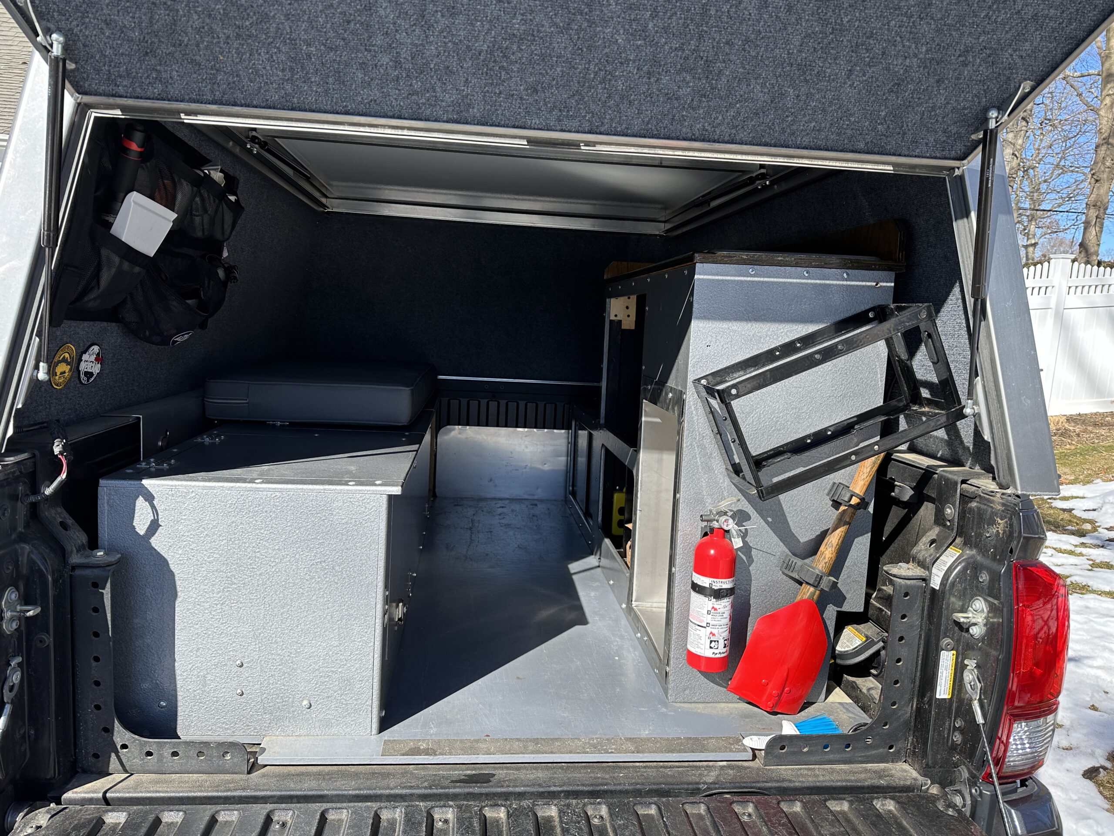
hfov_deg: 71.6
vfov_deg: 56.8
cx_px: 557
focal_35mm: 24
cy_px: 418
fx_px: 772
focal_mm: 6.86
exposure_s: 1/1374
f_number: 1.78
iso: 80
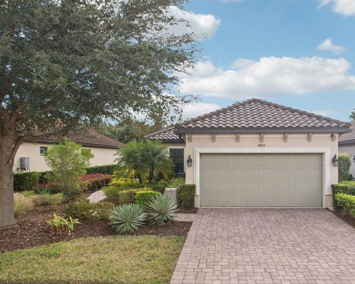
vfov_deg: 53.1
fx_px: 284
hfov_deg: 63.5
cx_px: 214
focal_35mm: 27
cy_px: 149
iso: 400
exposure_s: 1/640
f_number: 2.8
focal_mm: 8.4
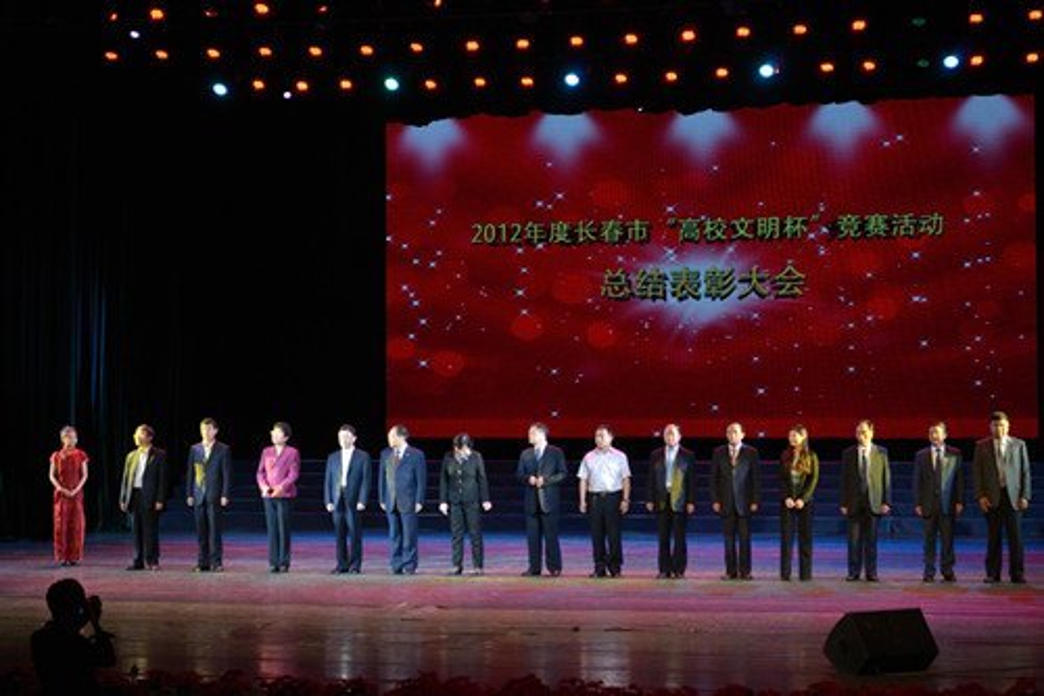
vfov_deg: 19.7
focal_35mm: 69
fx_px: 2000
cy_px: 348
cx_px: 522
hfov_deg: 29.3
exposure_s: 1/80
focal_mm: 46
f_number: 5.3
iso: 800
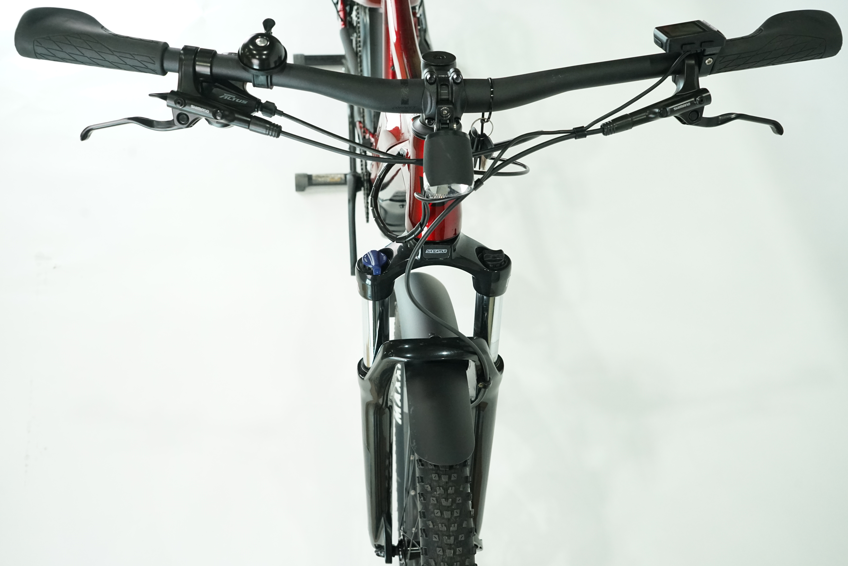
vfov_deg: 38.9
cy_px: 283
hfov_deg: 55.8
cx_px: 424
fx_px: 801
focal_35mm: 34
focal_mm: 34
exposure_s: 1/200
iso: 3200
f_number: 6.3
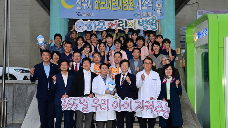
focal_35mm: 52
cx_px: 103
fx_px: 314
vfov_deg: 23.1
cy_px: 63
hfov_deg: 39.8
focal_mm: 45
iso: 5000
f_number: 8
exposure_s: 1/250
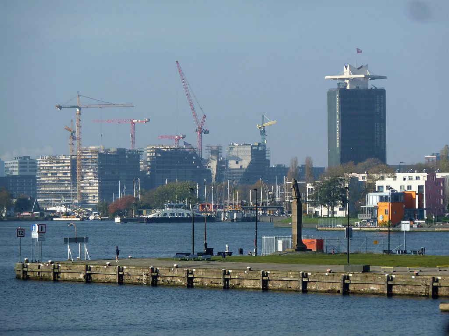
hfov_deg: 9.4
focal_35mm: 210
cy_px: 168
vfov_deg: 7.1
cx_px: 224
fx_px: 2721
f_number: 4.6
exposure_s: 1/400
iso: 80
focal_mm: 34.4
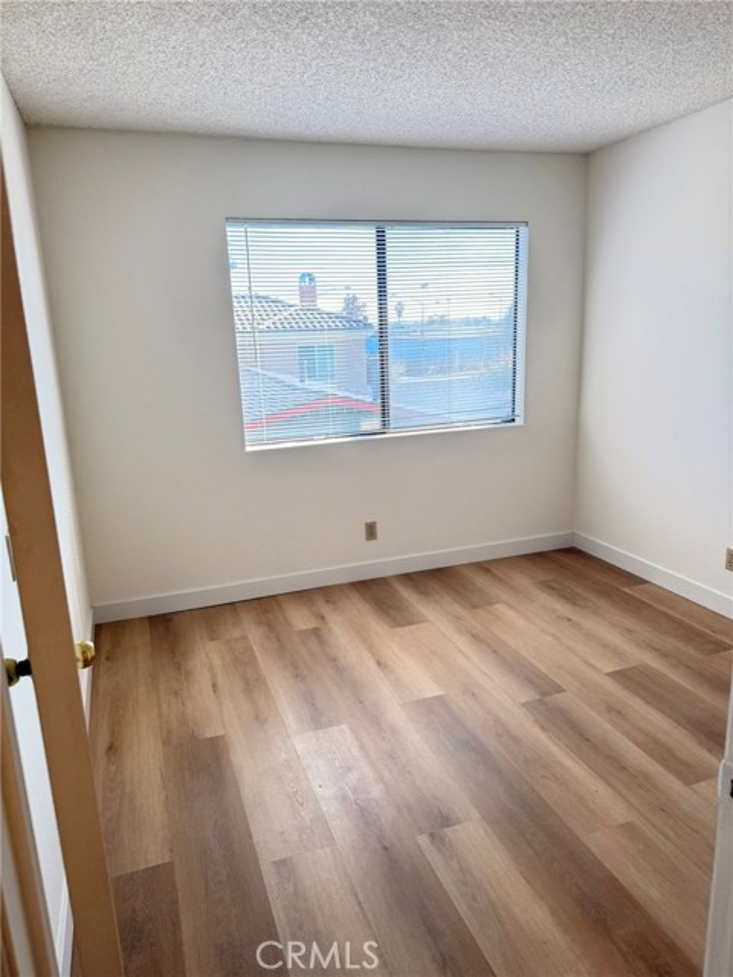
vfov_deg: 71.6
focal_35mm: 24
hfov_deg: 56.8
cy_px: 488
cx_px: 366
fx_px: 678
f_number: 1.78
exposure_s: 1/167
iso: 80
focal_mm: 6.76
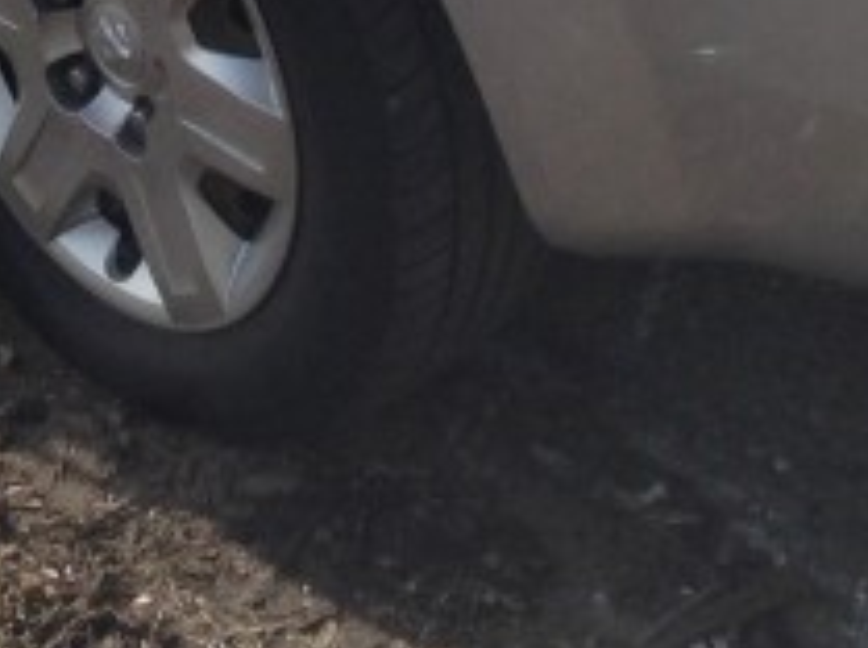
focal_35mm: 162
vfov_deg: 8.5
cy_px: -831
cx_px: 282
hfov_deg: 12.2
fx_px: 4055
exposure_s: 1/951
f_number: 2.4
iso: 50
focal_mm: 4.13
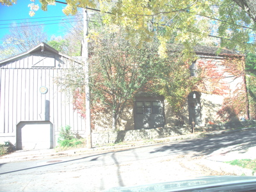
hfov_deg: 51.4
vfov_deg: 39.7
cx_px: 128
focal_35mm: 36
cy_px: 96
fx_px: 266
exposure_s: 1/250
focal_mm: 7.54
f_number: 2.8
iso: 64
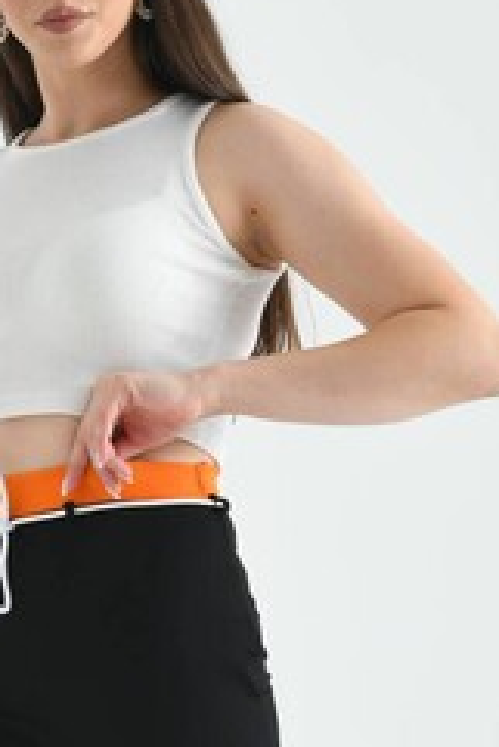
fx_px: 2844
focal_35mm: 137
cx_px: -43
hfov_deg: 9.9
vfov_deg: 14.6
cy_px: 818
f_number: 6.3
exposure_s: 1/125
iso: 100
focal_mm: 44
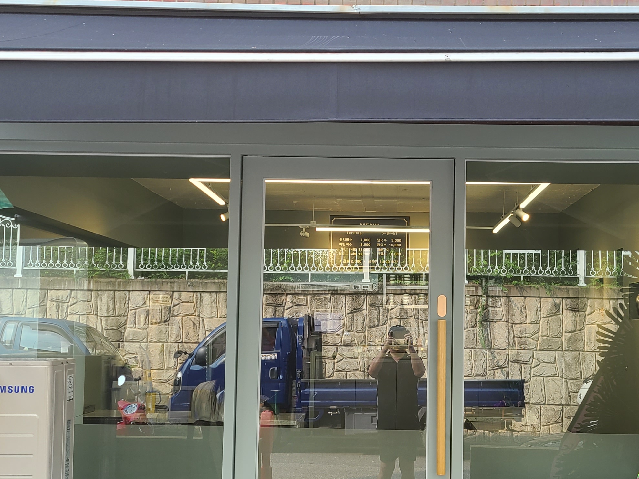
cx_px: 382
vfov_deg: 27.4
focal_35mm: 53
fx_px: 978
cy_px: 294
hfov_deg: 36.0
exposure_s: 1/162
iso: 40
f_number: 1.8
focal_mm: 5.4
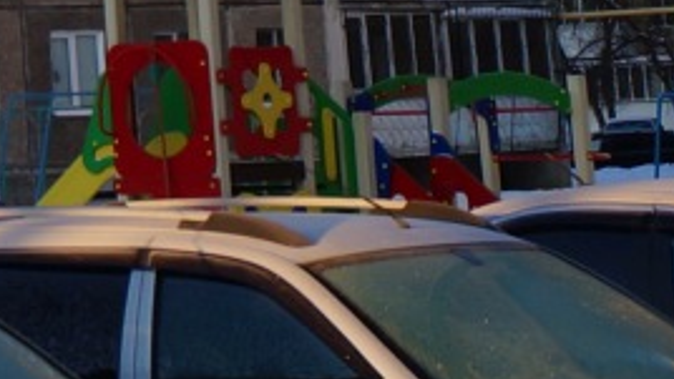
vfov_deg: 6.0
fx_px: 3451
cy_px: -631
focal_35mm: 193
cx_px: -702
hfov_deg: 10.2
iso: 100
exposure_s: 1/80
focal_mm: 22
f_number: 8
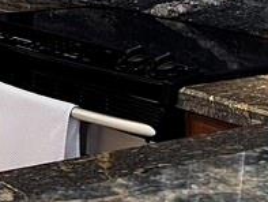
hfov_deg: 13.6
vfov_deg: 10.8
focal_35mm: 135
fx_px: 1046
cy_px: -35
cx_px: -155
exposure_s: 1/60
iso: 200
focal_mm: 5.7
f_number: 1.5
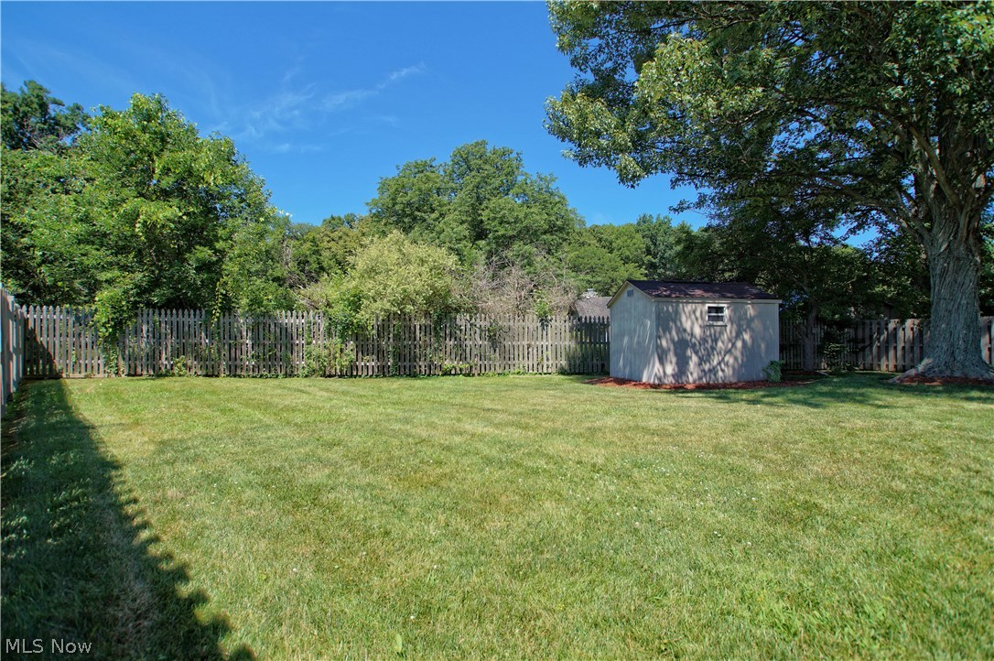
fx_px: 455
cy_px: 330
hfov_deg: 95.0
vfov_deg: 72.0
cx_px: 497
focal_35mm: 16
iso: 100
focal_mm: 11
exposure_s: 1/500
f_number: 4.5
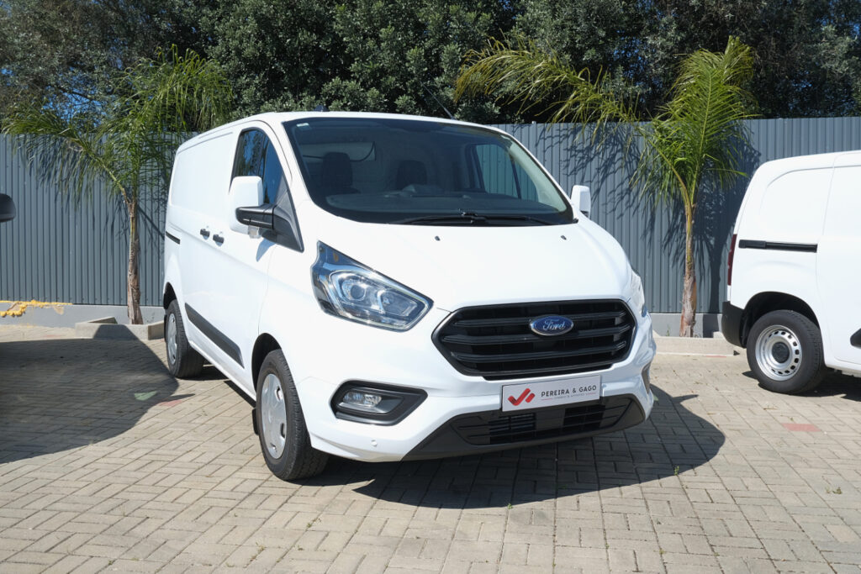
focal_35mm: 33
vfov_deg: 40.0
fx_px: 789
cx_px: 430
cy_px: 287
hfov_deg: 57.2
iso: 160
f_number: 11
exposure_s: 1/180
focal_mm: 22.1
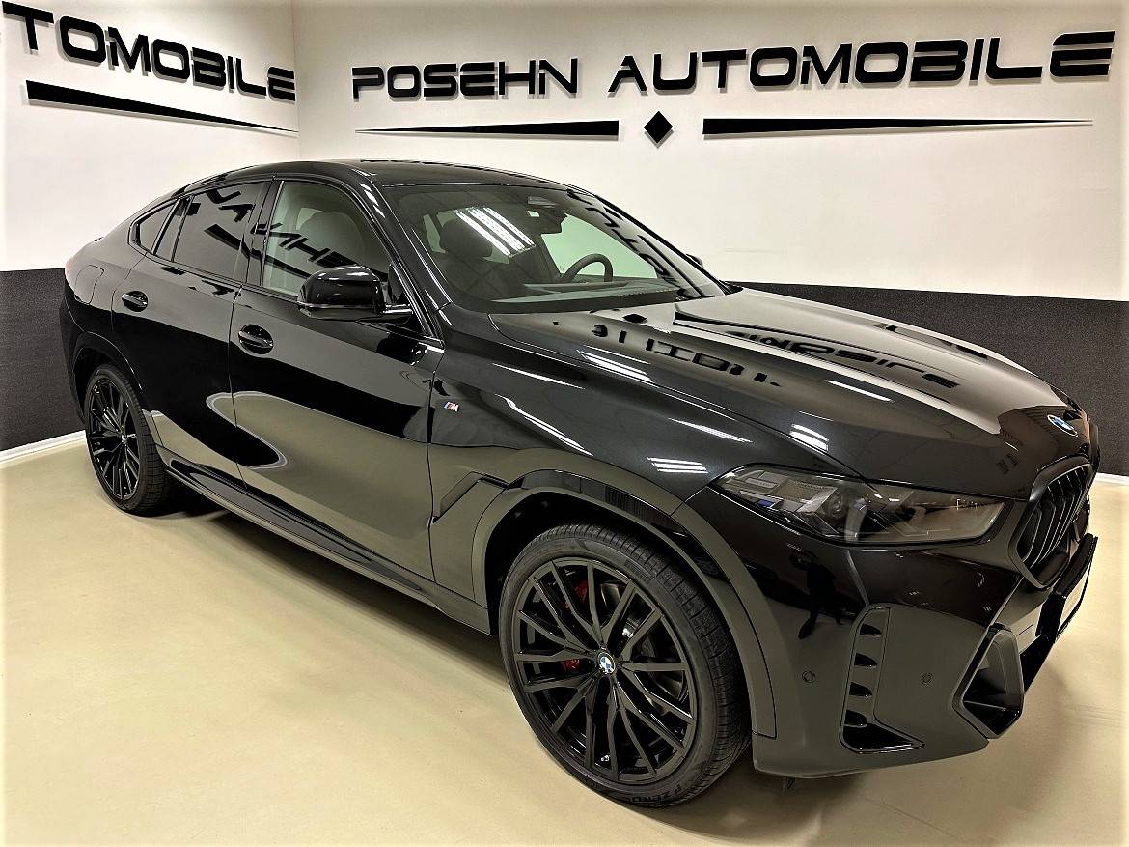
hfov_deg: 71.6
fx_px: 783
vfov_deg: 56.8
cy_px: 424
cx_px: 564
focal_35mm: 24
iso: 160
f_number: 1.78
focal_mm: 6.86
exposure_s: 1/50
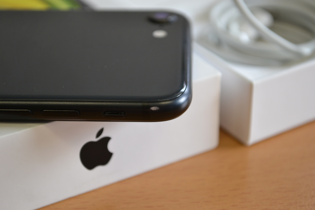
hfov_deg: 24.6
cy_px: 105
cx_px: 158
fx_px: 722
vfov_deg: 16.6
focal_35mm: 82
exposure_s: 1/30
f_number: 5.6
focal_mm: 55
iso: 400
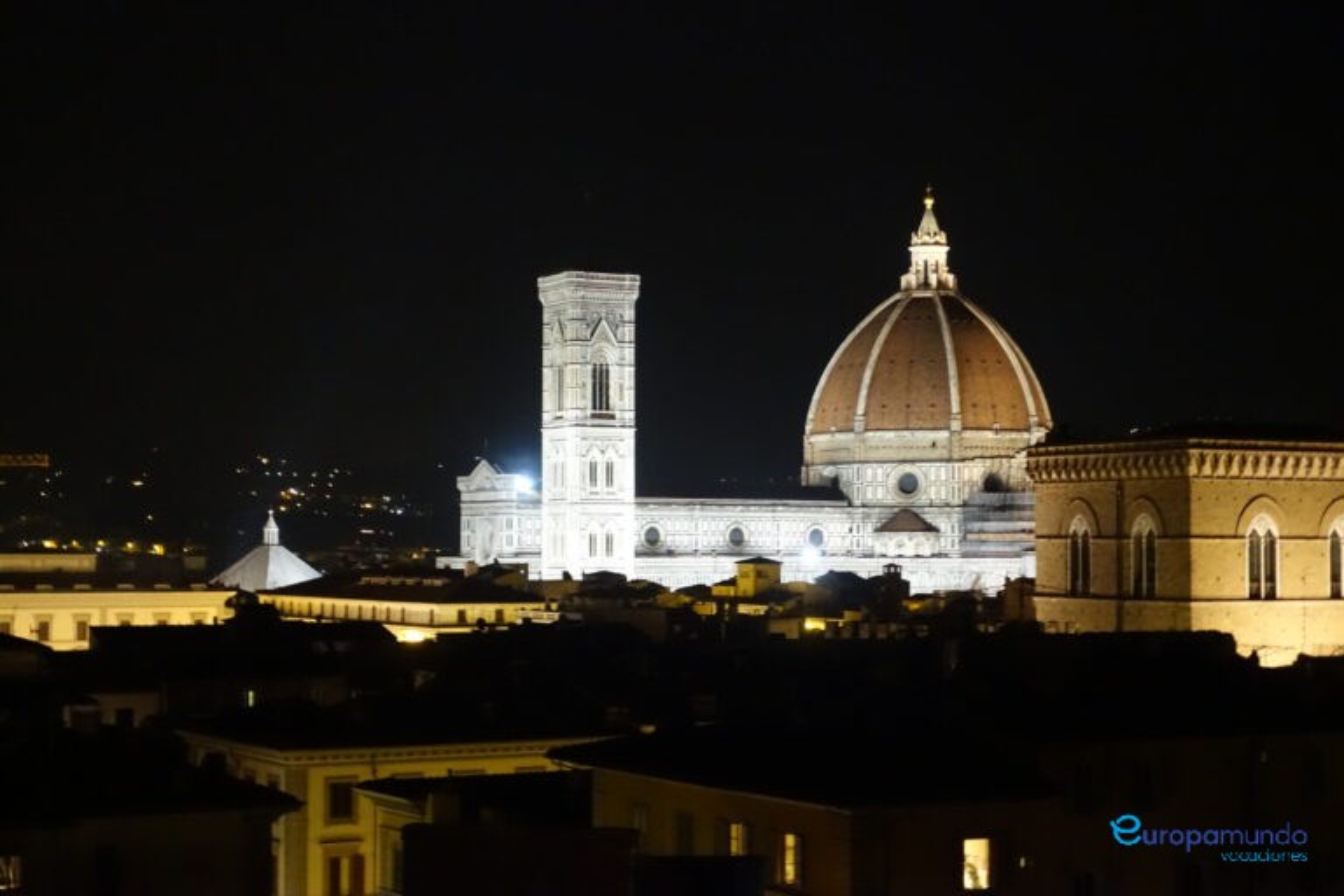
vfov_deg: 21.2
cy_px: 448
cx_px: 672
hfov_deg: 31.4
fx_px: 2389
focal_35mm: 64
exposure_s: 1/13
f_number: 2.8
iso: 3200
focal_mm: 23.53
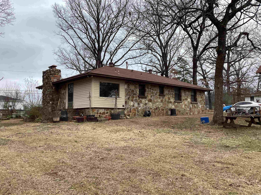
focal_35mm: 31
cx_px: 130
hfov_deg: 58.4
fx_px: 234
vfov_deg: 45.4
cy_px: 98
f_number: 2.4
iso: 25
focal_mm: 3.3
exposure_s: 1/586
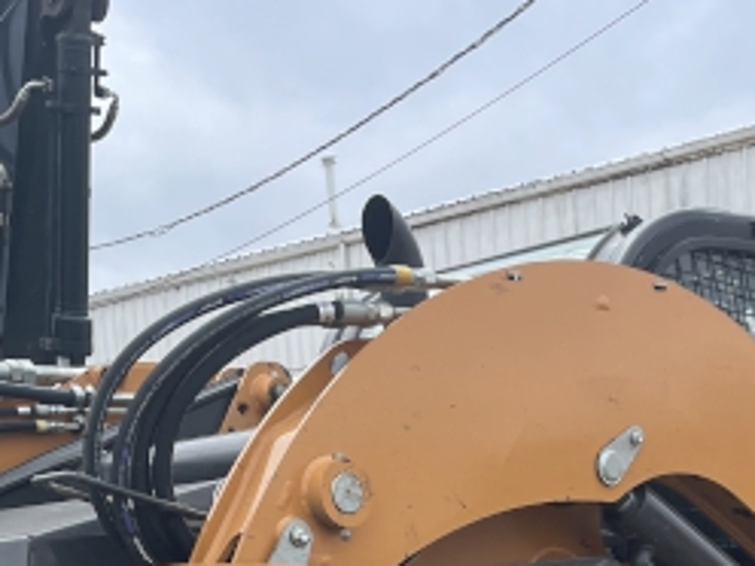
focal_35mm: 84
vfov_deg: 15.8
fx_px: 1832
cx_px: 539
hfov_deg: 23.1
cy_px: 901
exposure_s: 1/1052
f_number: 1.6
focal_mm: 4.2
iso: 32
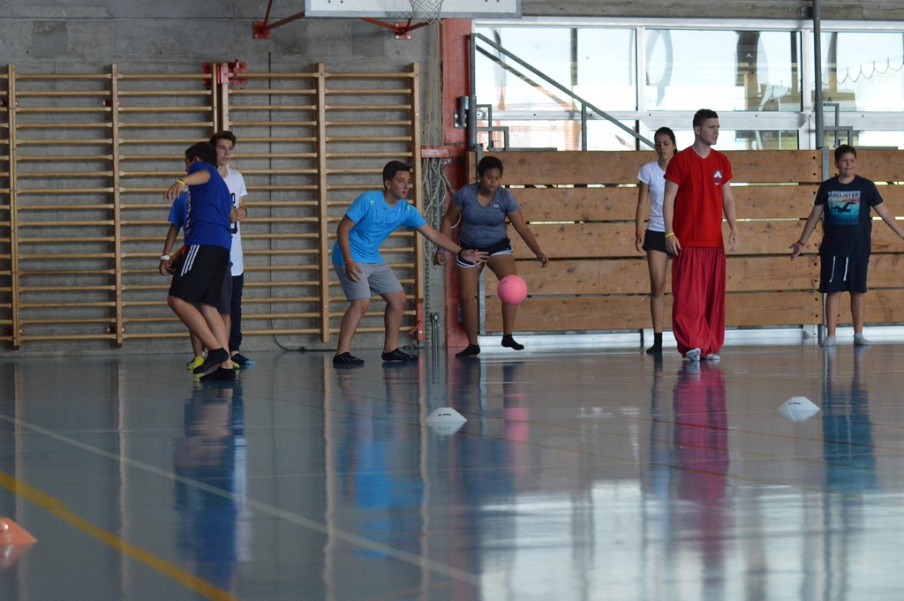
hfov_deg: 19.5
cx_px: 452
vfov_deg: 13.0
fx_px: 2634
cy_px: 300
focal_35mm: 105
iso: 1600
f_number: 7.1
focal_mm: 70
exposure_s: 1/250
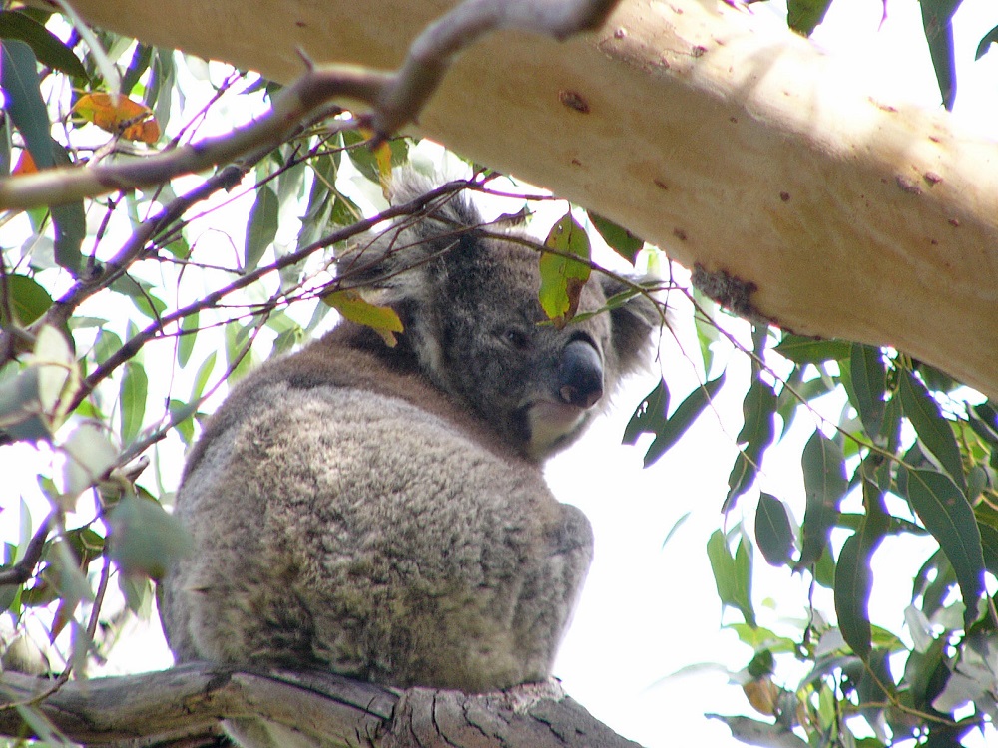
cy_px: 374
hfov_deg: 4.7
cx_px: 499
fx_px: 12109
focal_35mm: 420
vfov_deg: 3.5
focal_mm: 55.2
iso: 50
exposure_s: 1/80
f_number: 2.8
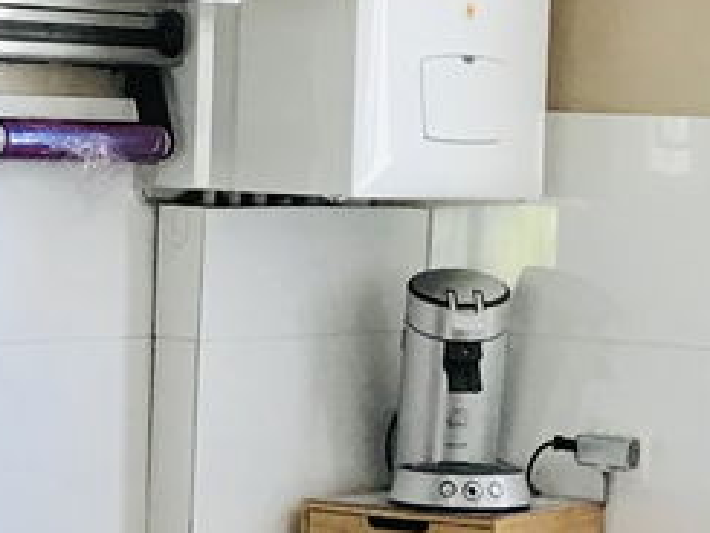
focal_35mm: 183
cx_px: 281
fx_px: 3755
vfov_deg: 8.1
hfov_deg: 10.8
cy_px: 217
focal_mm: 3.99
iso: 40
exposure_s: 1/33
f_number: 1.8
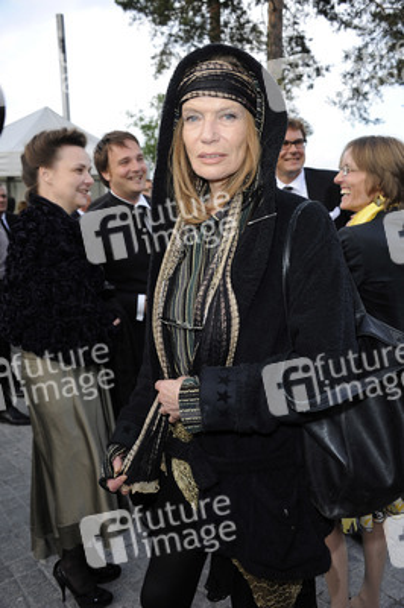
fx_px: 540
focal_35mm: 32
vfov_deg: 58.8
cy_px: 304
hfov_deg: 41.0
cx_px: 202
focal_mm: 32
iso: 320
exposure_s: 1/200
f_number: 6.3
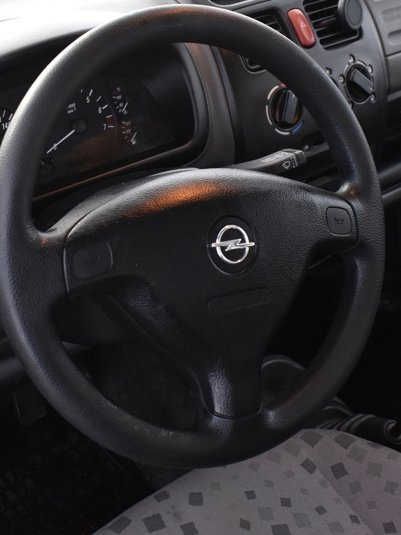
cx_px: 127
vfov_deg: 34.9
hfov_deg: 26.4
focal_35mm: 55
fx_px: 850
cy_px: 220
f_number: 5
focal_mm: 20
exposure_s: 1/10
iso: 1250
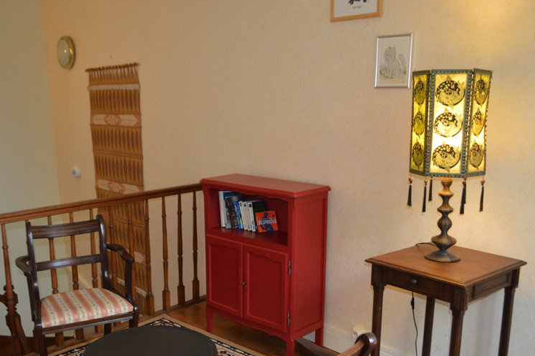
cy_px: 228
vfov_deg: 35.7
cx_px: 241
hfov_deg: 51.8
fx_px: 550
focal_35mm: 37
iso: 1600
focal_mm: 18
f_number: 3.5
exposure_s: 1/60
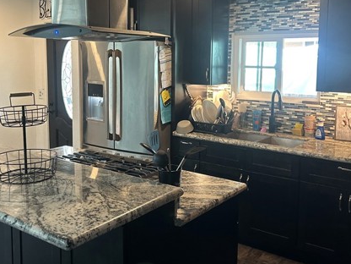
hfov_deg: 46.8
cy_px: 101
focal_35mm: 40
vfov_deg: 35.8
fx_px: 406
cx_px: 172
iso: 160
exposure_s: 1/60
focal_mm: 5.7
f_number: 1.5
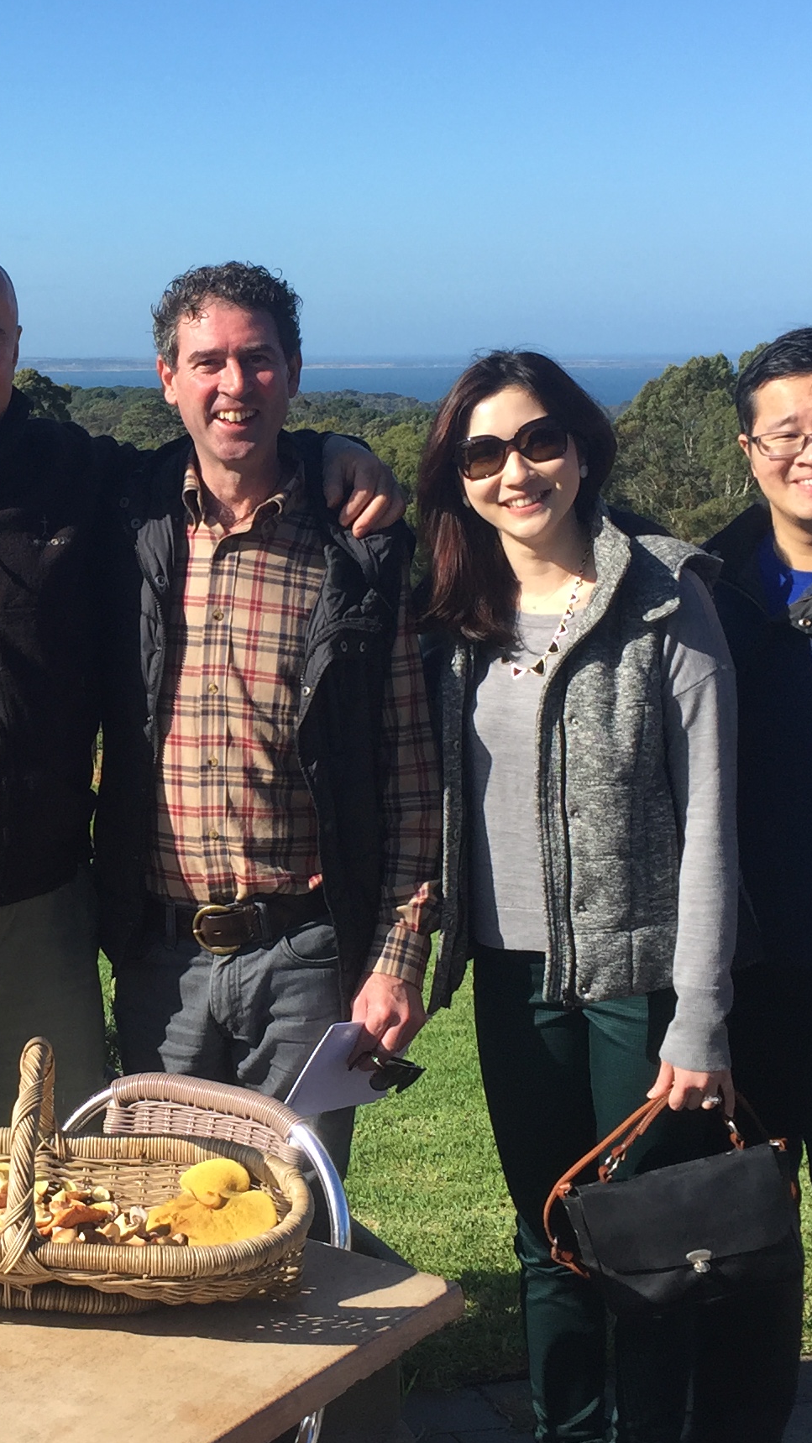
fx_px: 2297
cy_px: 688
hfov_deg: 19.4
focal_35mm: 60
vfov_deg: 34.9
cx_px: -26
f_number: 2.2
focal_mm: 4.15
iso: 32
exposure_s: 1/1276
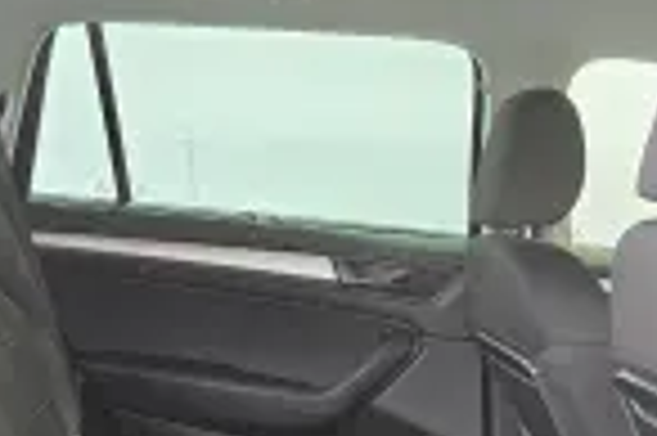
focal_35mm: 59
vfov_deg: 21.3
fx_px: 1076
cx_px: 392
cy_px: 521
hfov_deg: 33.9
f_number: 1.7
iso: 640
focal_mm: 6.3
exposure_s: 1/200
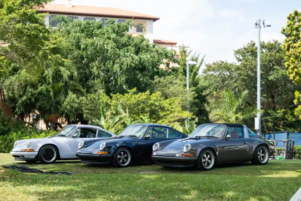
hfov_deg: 25.4
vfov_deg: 17.1
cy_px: 100
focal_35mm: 80
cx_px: 150
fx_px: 669
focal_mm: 80
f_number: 2.8
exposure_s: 1/500
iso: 64
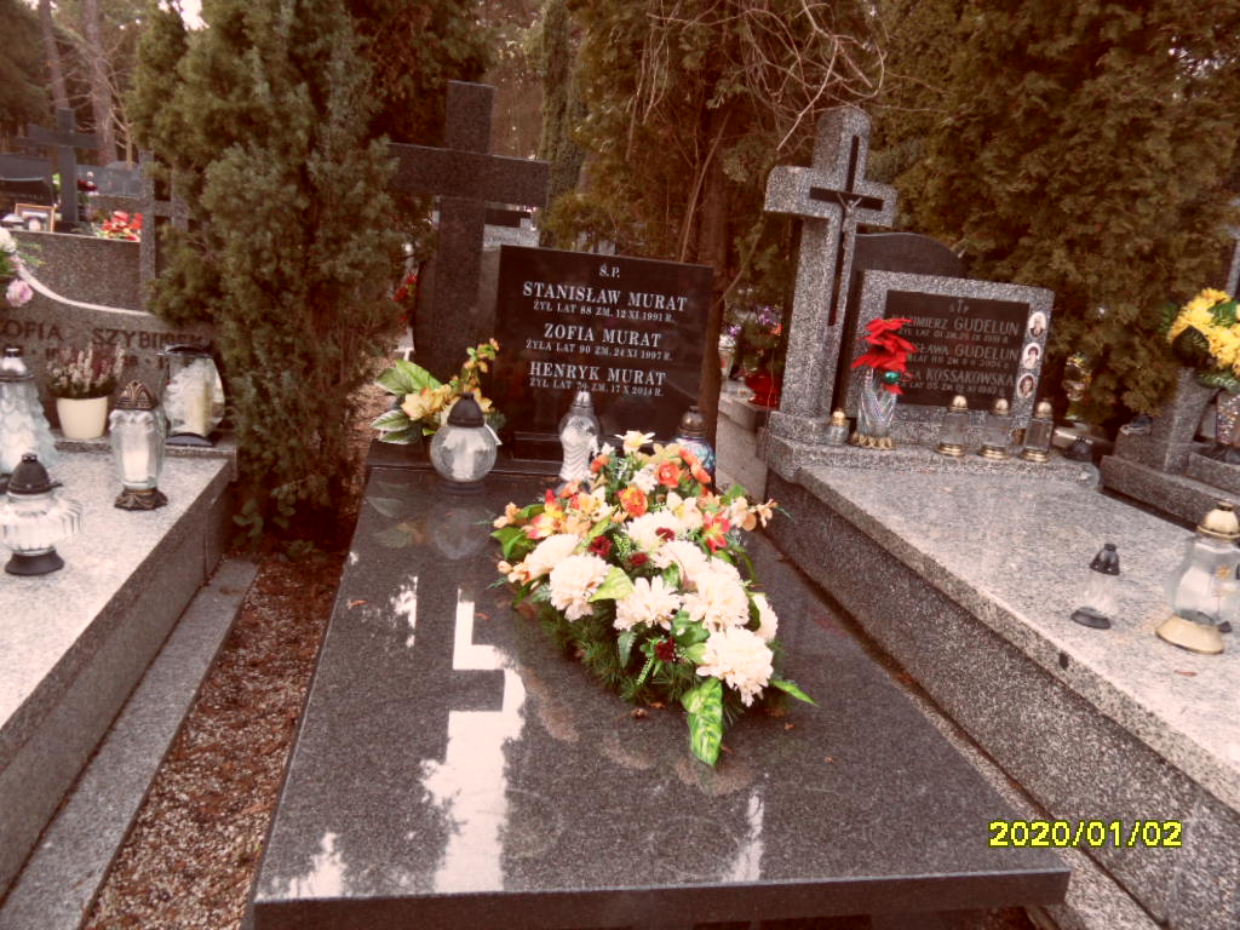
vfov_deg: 56.8
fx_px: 860
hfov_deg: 71.6
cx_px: 620
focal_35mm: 24
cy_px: 465
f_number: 3.2
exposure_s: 1/60
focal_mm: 3.9
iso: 100
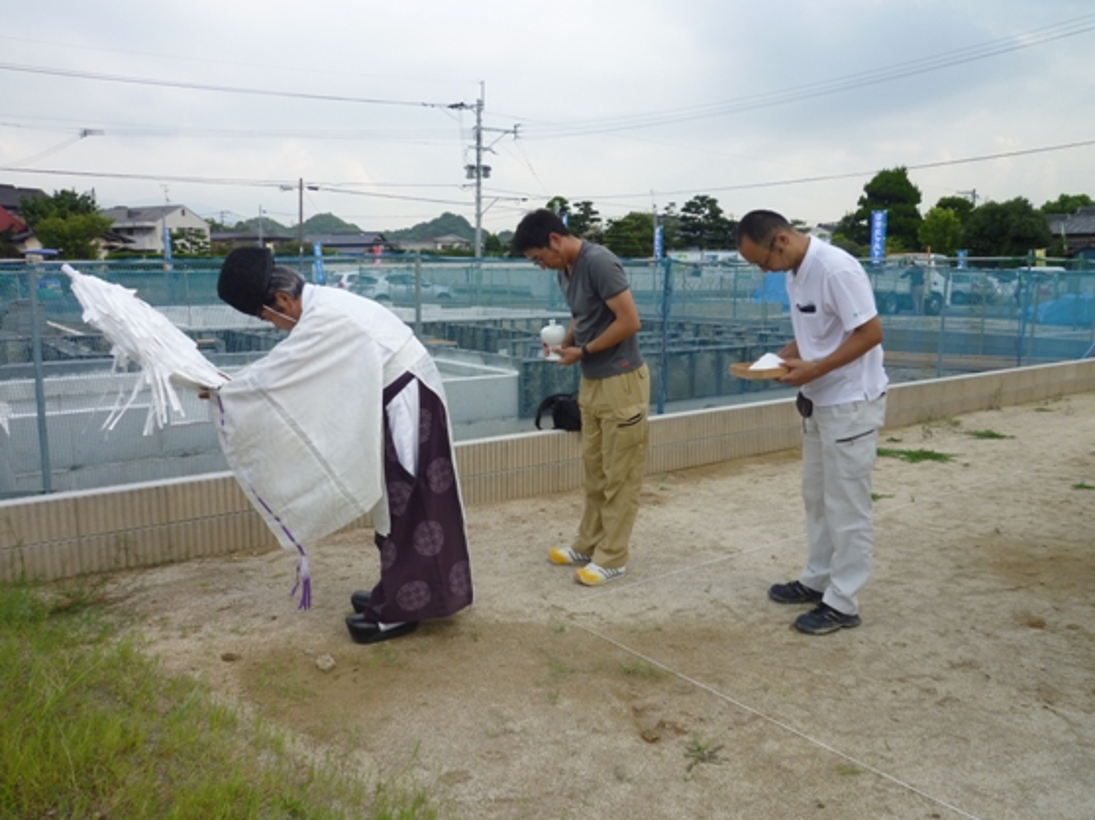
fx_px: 822
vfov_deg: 53.0
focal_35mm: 26
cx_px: 534
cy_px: 409
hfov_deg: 67.3
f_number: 4
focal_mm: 4.5
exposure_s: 1/250
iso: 80
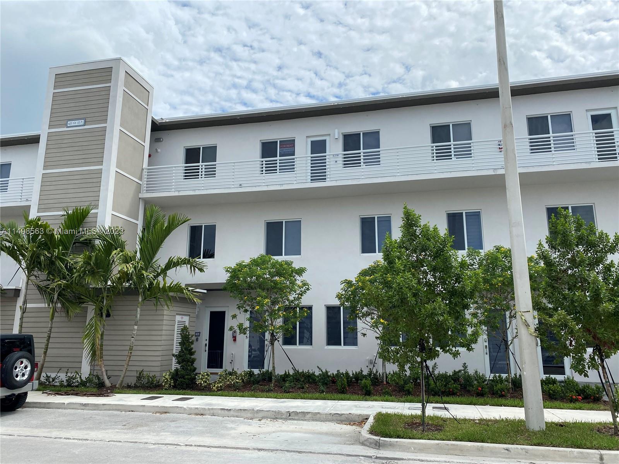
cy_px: 232
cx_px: 310
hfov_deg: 67.3
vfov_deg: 53.1
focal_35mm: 26
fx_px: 465
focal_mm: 4.25
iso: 32
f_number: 1.8
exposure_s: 1/3846
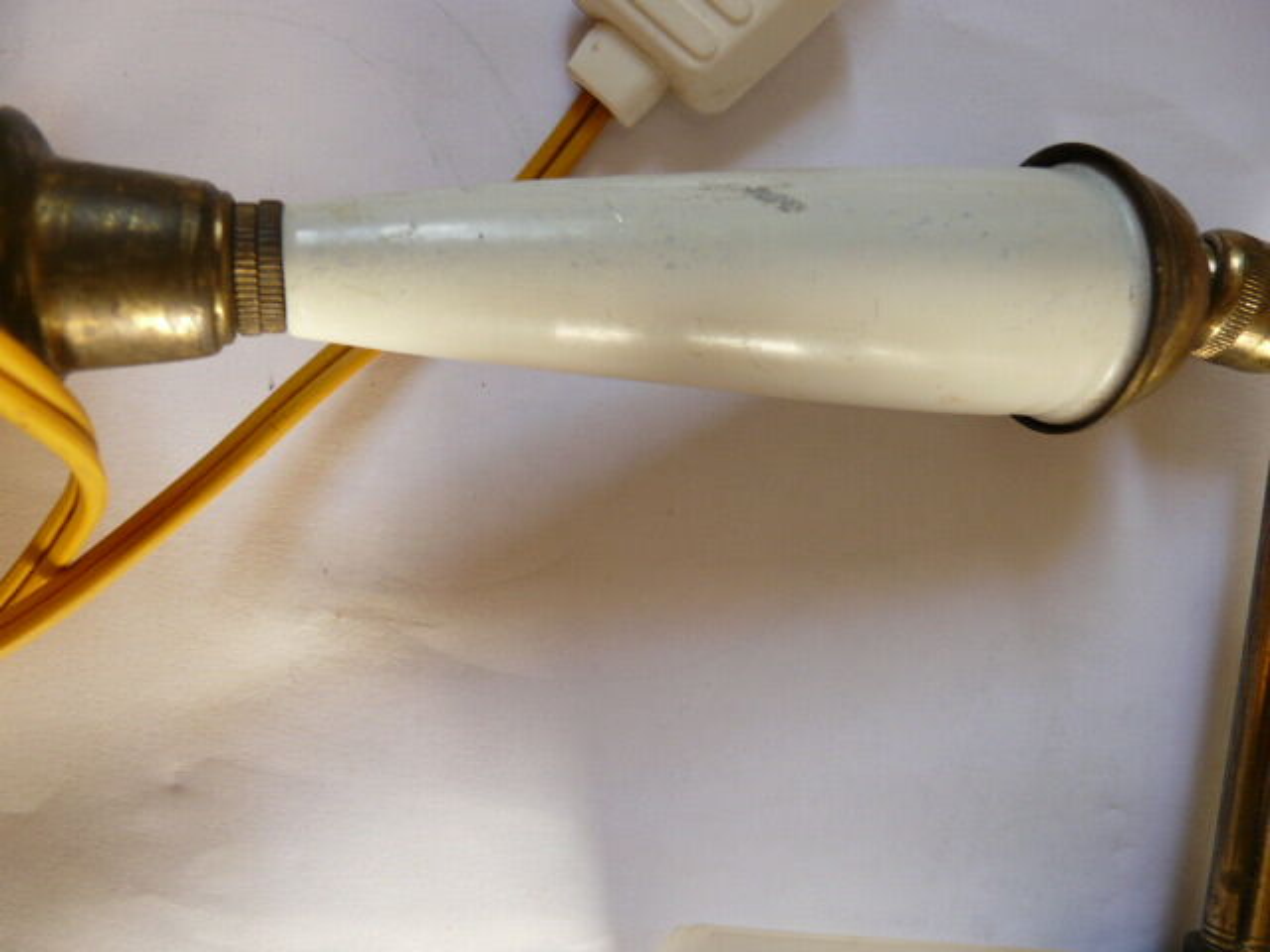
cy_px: 476
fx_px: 1027
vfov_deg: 49.7
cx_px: 635
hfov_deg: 63.4
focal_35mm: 28
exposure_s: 1/30
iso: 100
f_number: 2.8
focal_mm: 4.6
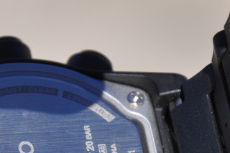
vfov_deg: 2.5
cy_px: 173
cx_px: 71
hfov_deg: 3.7
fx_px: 3531
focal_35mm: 553
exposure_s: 1/800
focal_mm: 98
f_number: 7.1
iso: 200
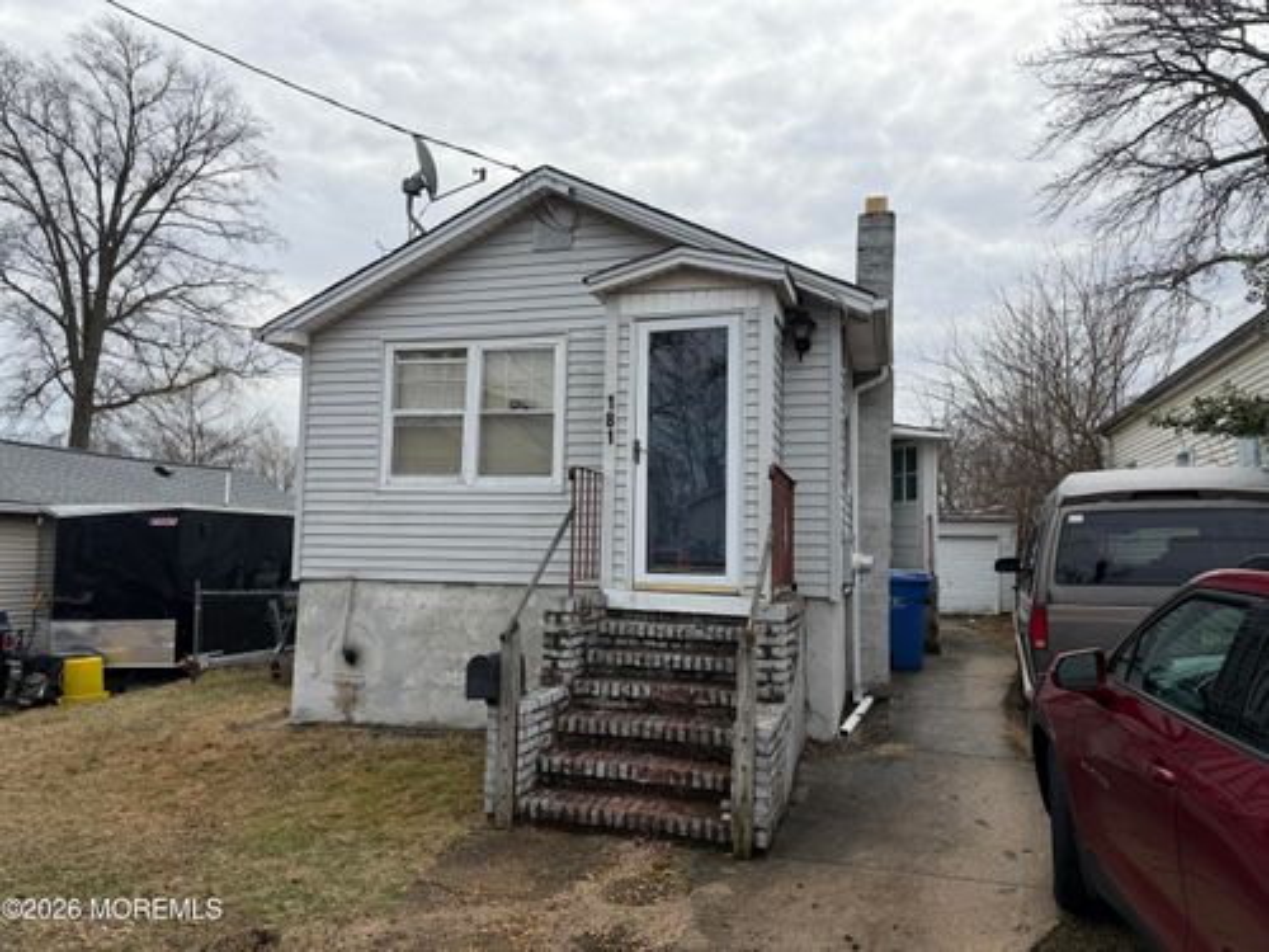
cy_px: 476
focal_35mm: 24
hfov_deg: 71.6
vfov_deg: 56.8
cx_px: 634
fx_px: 880
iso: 80
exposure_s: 1/4975
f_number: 1.78
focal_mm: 6.76
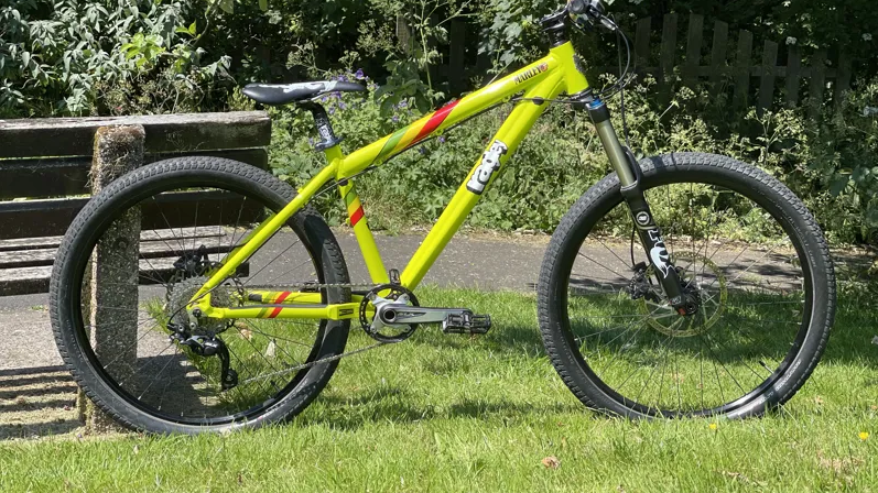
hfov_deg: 30.2
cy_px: 212
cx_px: 438
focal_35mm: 70
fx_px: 1629
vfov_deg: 17.2
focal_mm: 7.5
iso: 20
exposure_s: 1/392
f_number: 2.2
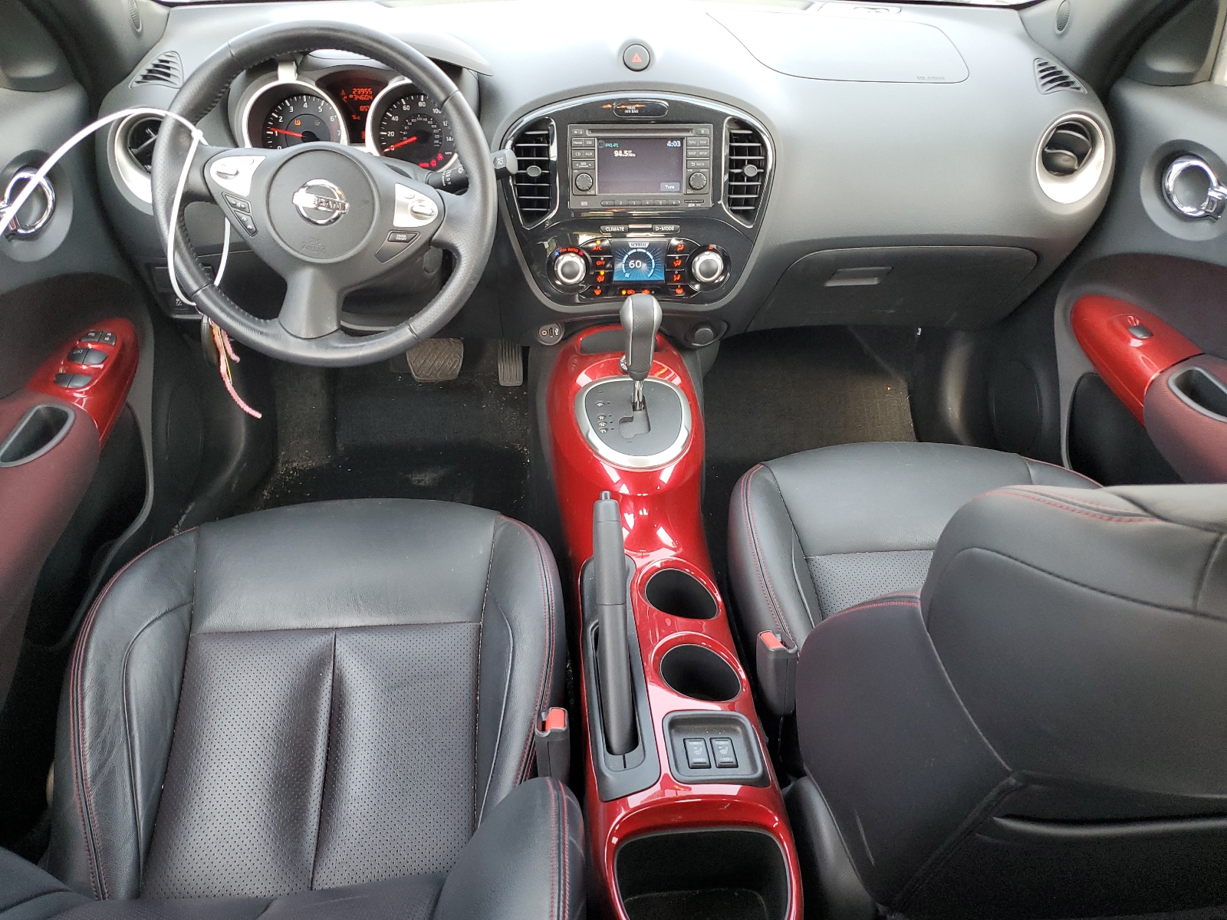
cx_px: 614
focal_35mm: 26
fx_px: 922
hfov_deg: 67.3
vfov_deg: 53.1
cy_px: 460
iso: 93
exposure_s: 1/120
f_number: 1.5
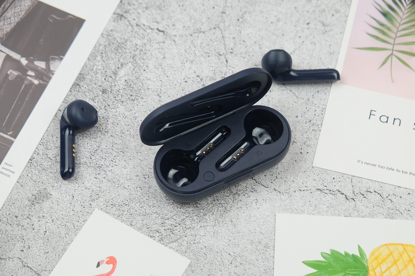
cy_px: 138
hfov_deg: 24.5
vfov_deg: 16.5
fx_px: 957
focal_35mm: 83
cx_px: 208
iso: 500
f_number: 5.6
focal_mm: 55
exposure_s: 1/50
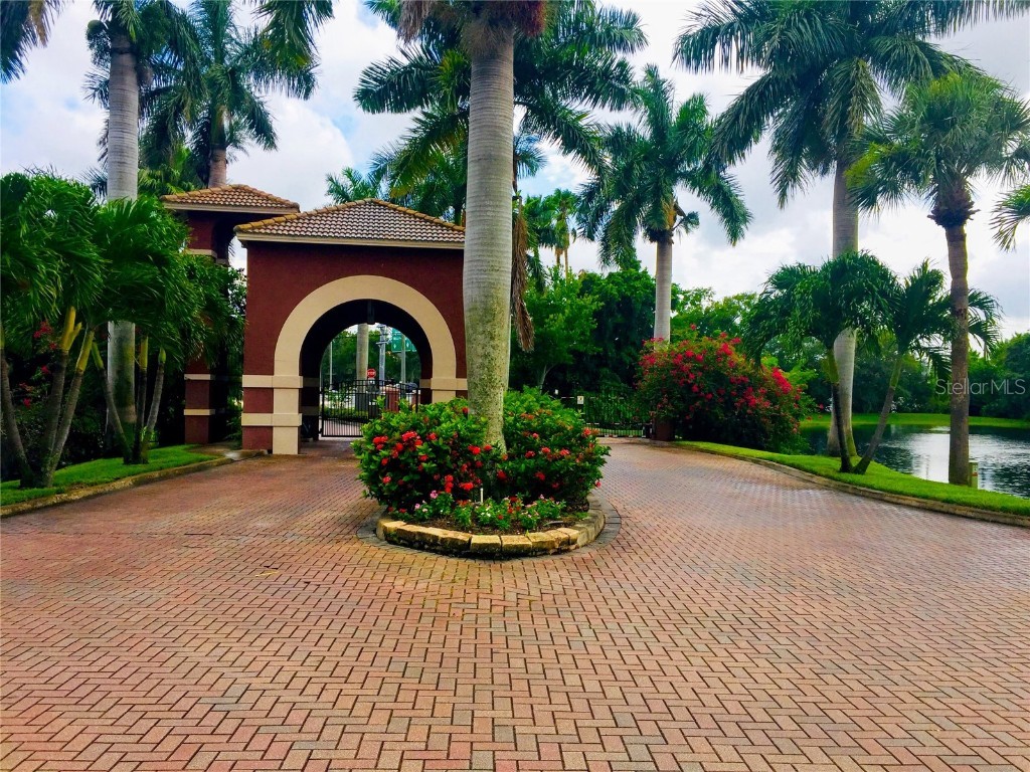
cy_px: 386
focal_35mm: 29
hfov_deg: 61.7
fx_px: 863
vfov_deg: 48.2
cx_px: 515
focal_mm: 4.15
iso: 32
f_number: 2.2
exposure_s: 1/659
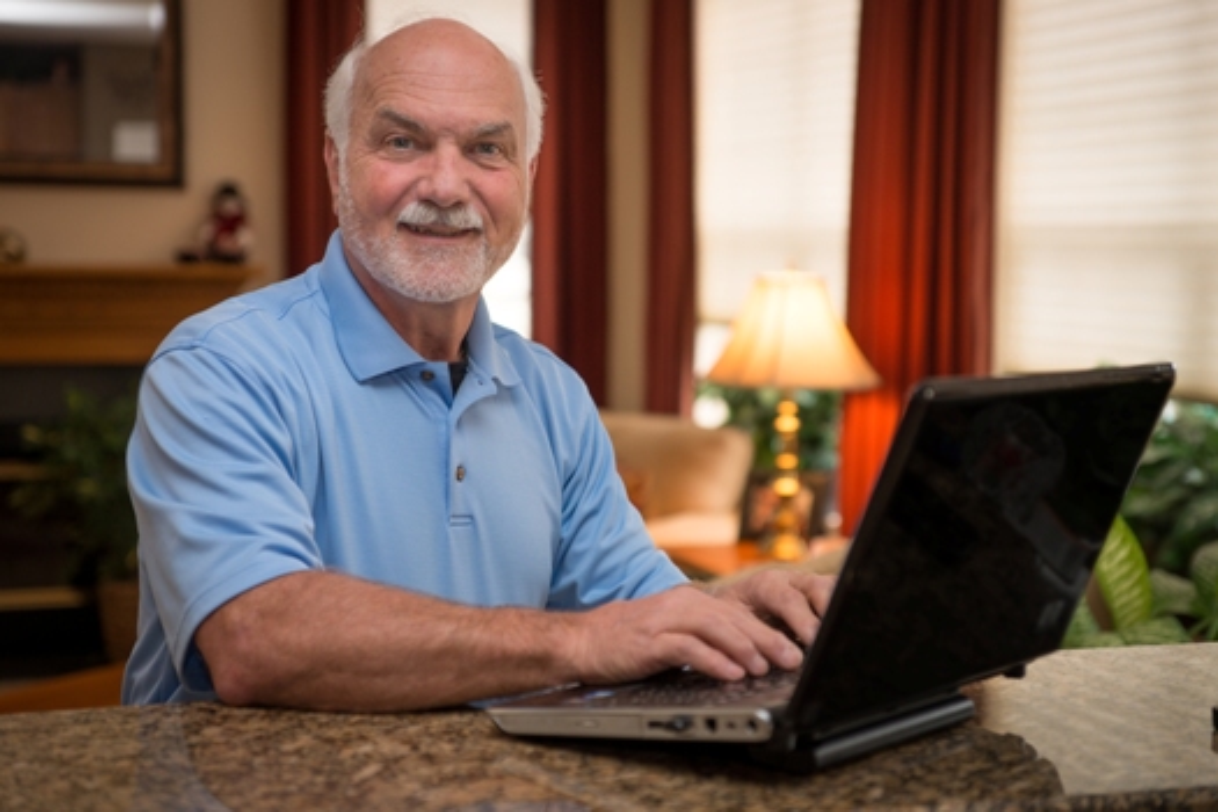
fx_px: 2030
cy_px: 406
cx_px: 609
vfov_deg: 22.6
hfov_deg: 33.4
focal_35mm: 60
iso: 160
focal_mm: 60
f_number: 2.8
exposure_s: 1/60
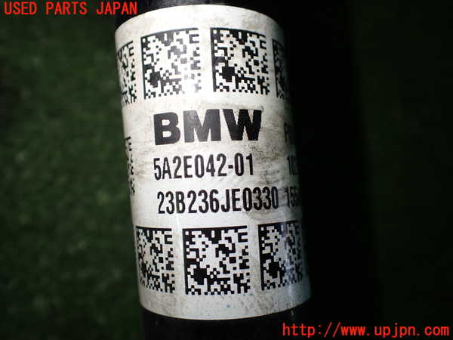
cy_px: 170
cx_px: 226
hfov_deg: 60.0
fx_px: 393
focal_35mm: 30
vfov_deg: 46.8
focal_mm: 5.4
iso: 125
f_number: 2.3
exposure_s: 1/125
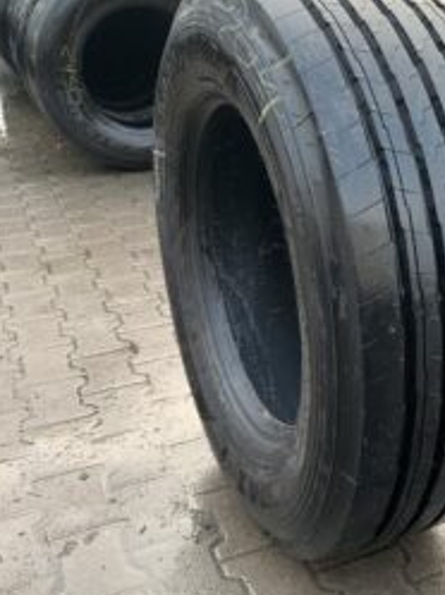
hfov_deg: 30.8
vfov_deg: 42.1
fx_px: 773
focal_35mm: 45
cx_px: 390
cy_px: 269
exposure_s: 1/95
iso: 100
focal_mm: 4.25
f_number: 1.8
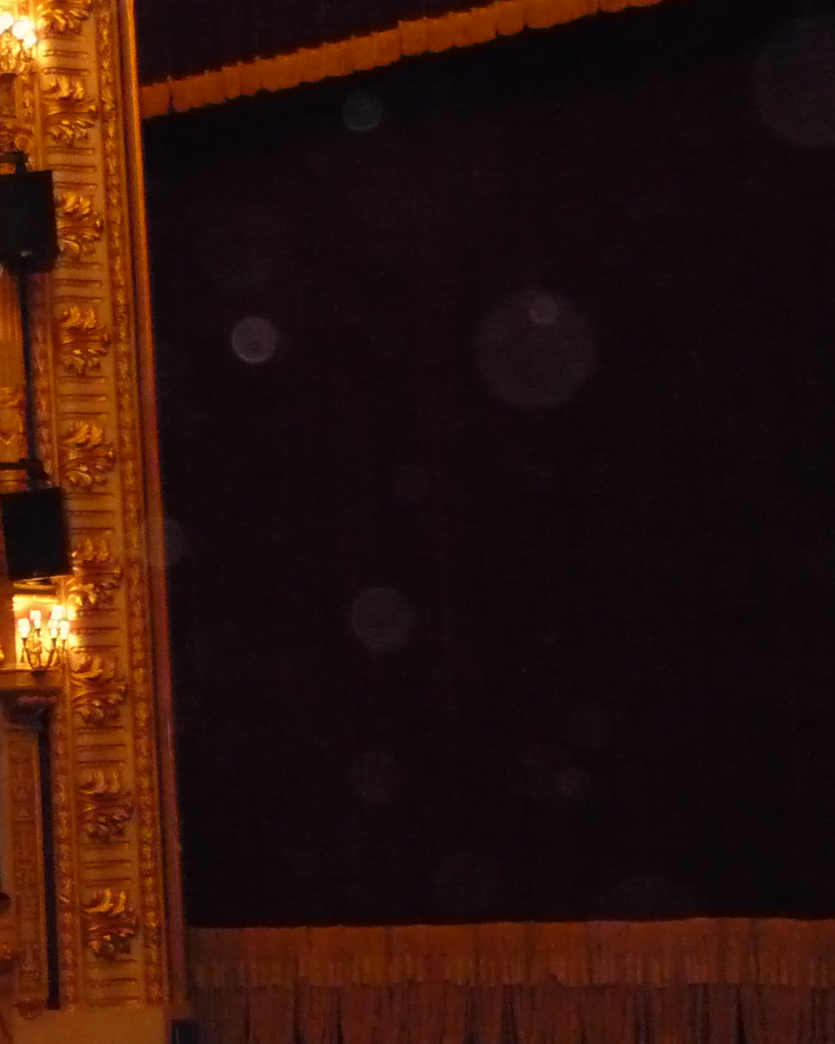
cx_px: -130
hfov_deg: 20.9
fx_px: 2132
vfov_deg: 27.3
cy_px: 723
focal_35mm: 69
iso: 800
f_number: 2.8
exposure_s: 1/30
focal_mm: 5.5
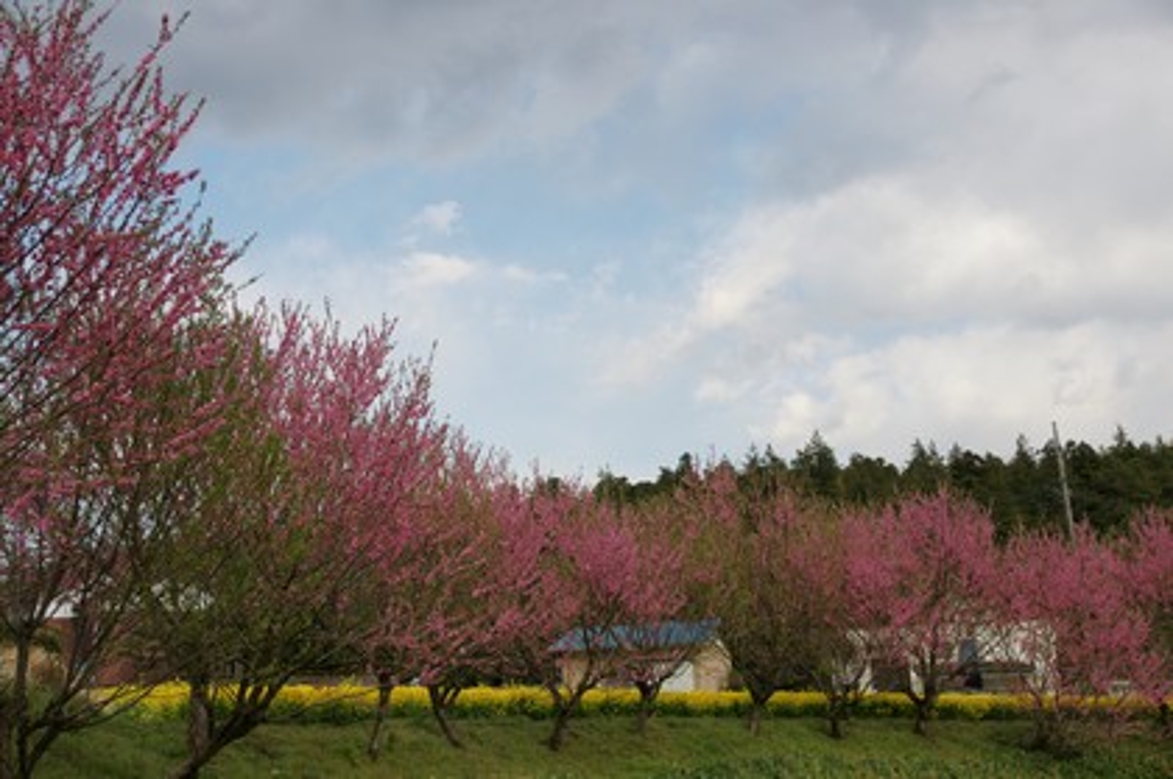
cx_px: 586
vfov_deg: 31.8
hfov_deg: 46.4
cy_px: 390
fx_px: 1367
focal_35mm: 42
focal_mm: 28
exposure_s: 1/640
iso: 200
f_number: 5.6
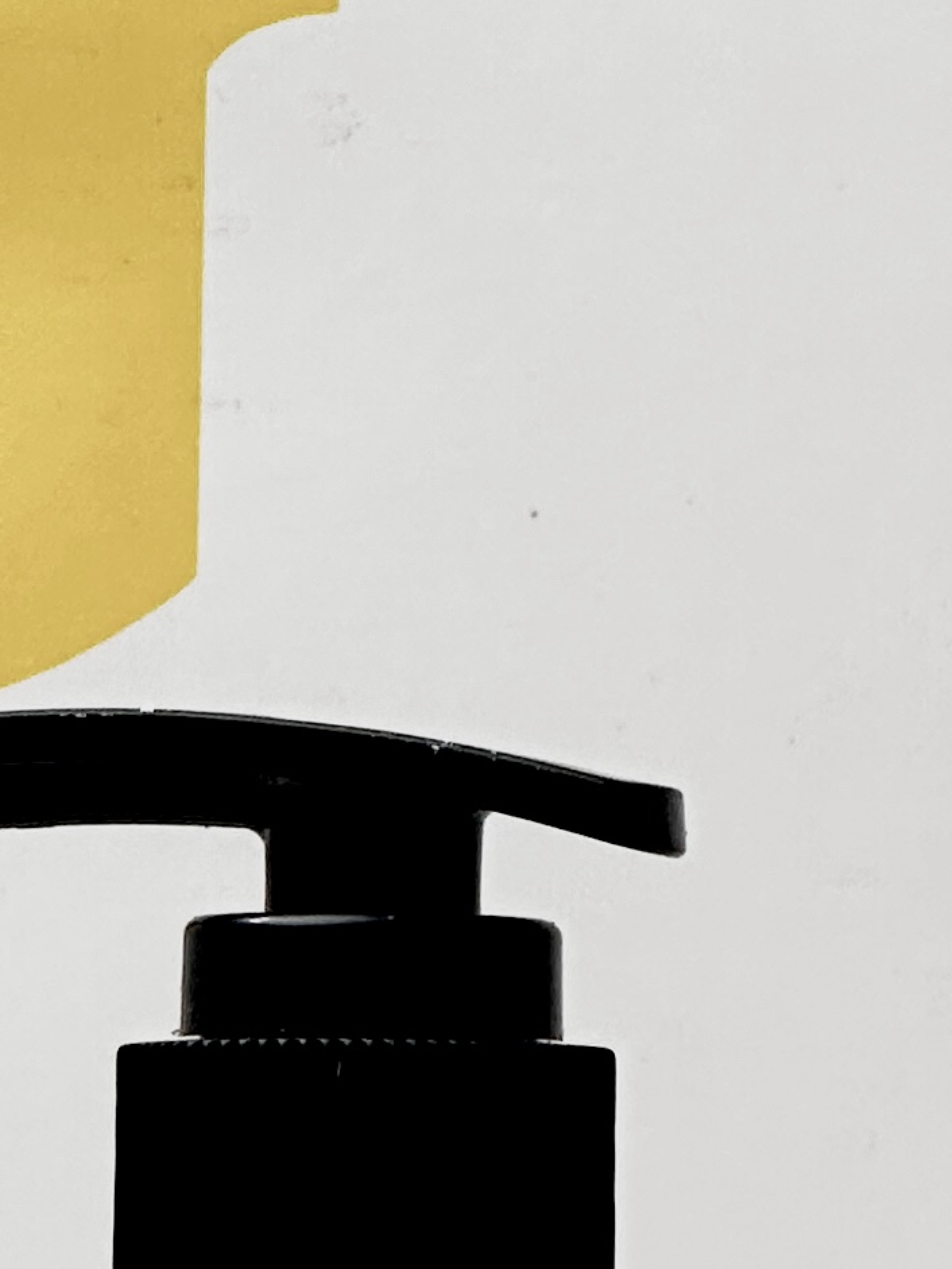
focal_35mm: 330
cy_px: 2011
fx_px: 12098
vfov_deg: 5.9
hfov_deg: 4.5
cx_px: 615
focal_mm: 9
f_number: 2.8
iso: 80
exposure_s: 1/100
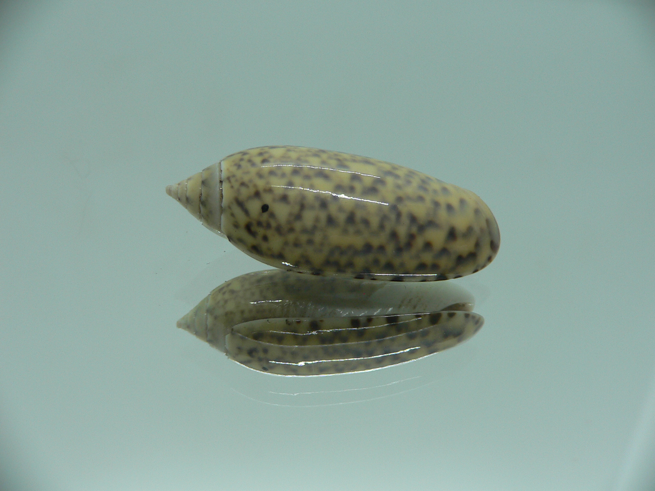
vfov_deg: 40.7
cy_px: 246
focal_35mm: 35
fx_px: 662
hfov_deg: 52.6
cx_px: 328
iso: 80
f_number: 2.8
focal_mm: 4.6
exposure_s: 1/60
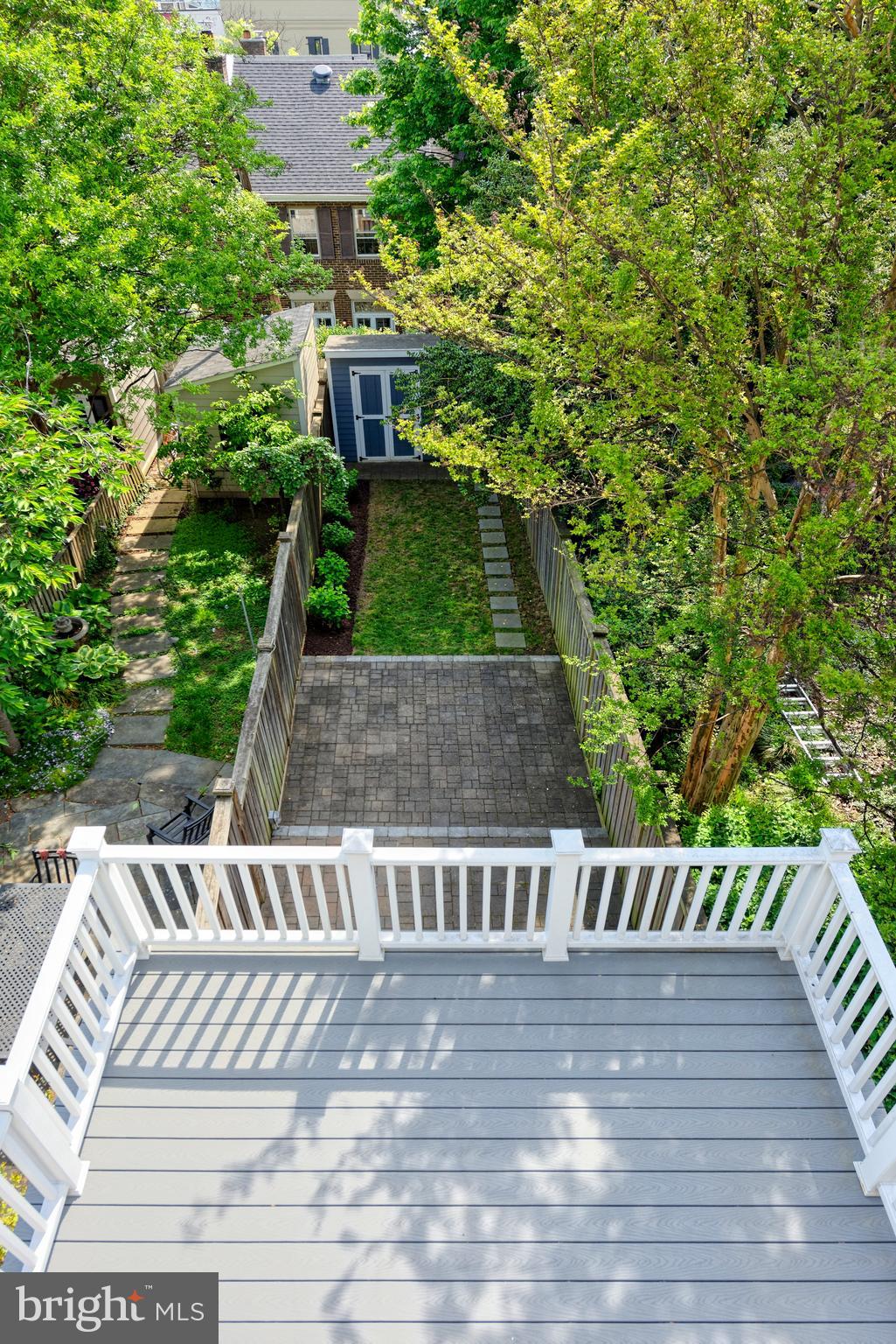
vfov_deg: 81.2
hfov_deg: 59.5
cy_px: 672
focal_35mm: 21
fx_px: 783
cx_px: 448
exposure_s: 1/200
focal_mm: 21
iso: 320
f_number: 8
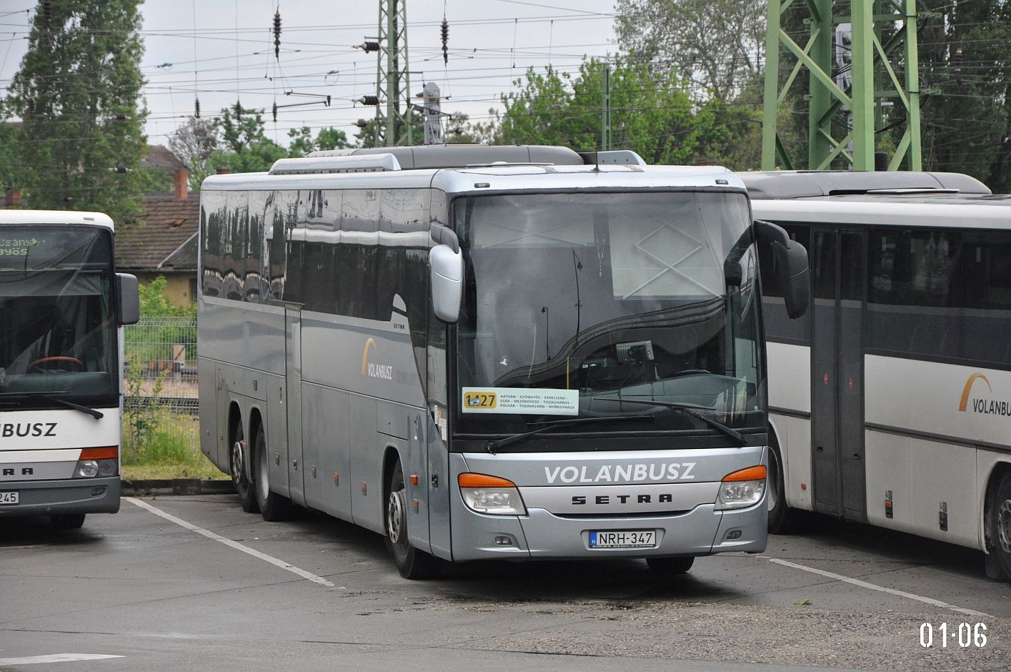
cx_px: 506
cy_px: 336
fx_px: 4418
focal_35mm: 158
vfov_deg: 8.7
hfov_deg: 13.1
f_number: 5.6
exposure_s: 1/320
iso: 1600
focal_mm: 105
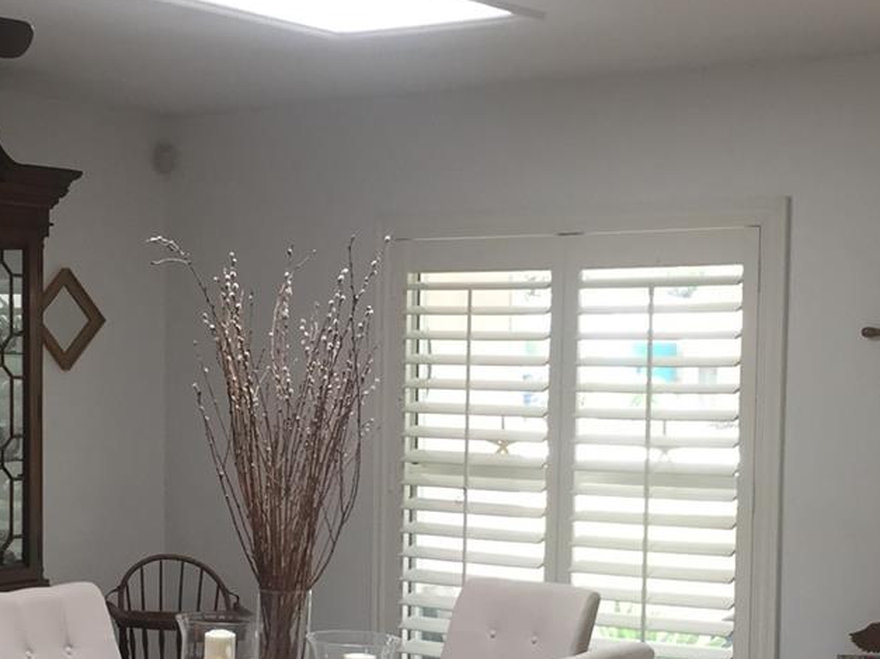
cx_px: 396
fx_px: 1881
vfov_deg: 19.7
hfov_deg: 26.3
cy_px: 519
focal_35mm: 74
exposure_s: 1/30
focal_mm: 4.15
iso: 64
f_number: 2.2
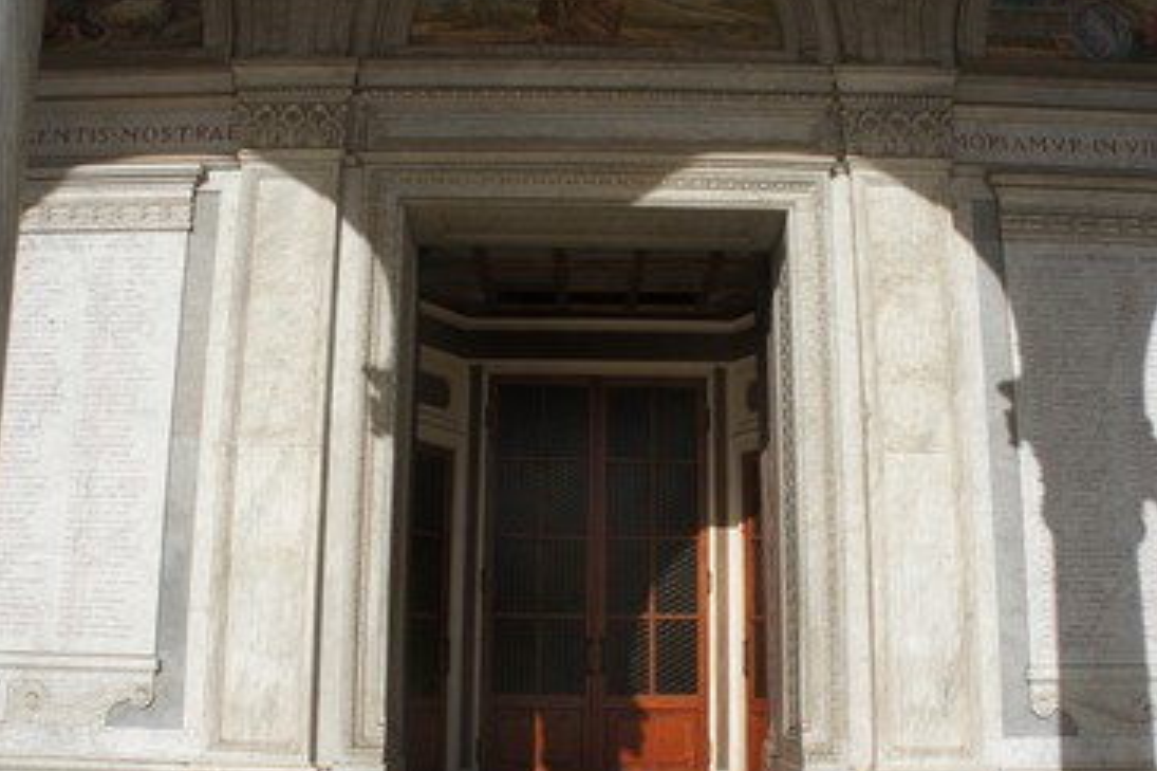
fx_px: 1092
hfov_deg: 55.8
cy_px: 466
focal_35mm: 34
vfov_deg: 38.7
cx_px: 571
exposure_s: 1/800
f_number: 7.1
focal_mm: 18
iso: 200
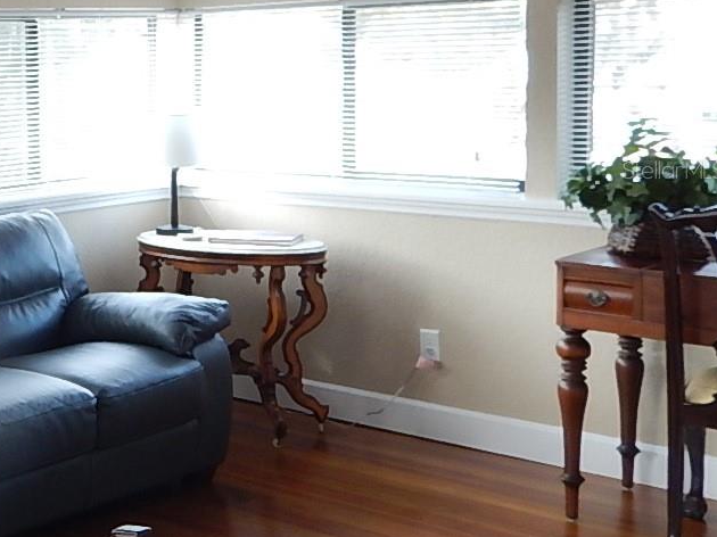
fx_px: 1263
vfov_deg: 23.9
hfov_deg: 27.3
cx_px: -181
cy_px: 170
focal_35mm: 61
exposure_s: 1/30
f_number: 2.8
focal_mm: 4.3
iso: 140
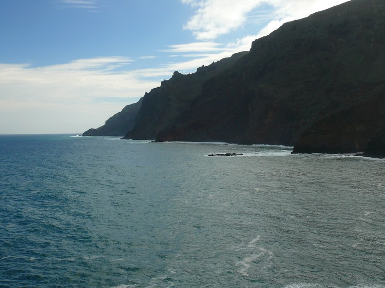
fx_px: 389
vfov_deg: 40.7
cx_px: 192
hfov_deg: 52.6
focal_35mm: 35
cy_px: 144
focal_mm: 7.4
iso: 100
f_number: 5
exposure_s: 1/200
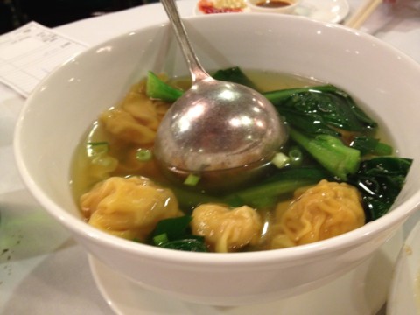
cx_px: 210
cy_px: 158
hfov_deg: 52.6
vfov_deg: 40.7
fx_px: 425
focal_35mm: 35
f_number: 2.4
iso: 200
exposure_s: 1/20
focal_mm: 4.28
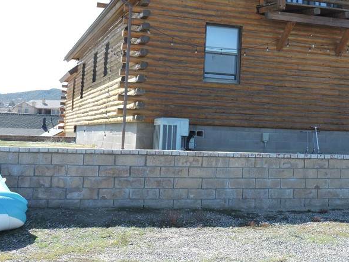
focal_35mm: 61
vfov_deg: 23.6
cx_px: 264
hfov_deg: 31.1
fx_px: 615
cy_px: 48
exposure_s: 1/400
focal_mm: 6.2
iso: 100
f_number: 3.3
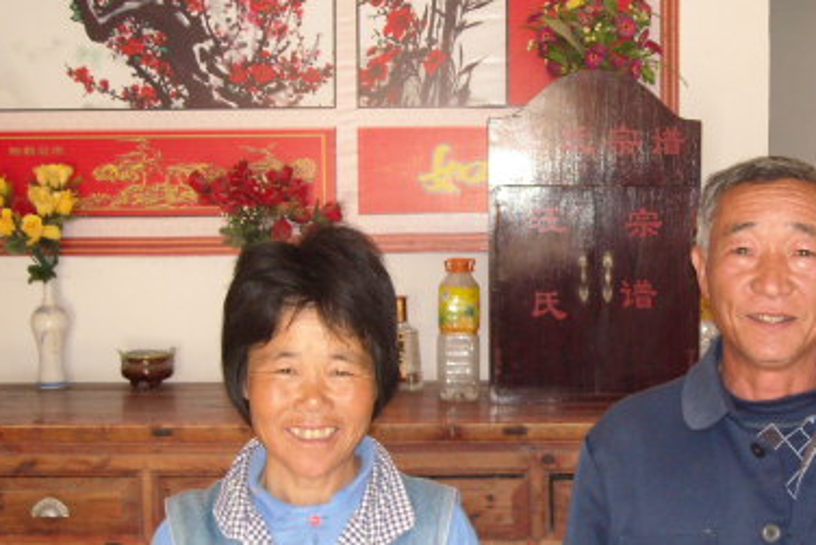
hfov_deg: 31.9
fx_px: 1406
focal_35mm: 62
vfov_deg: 21.9
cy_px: 345
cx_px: 597
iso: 200
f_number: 2.8
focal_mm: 5.7
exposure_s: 1/30
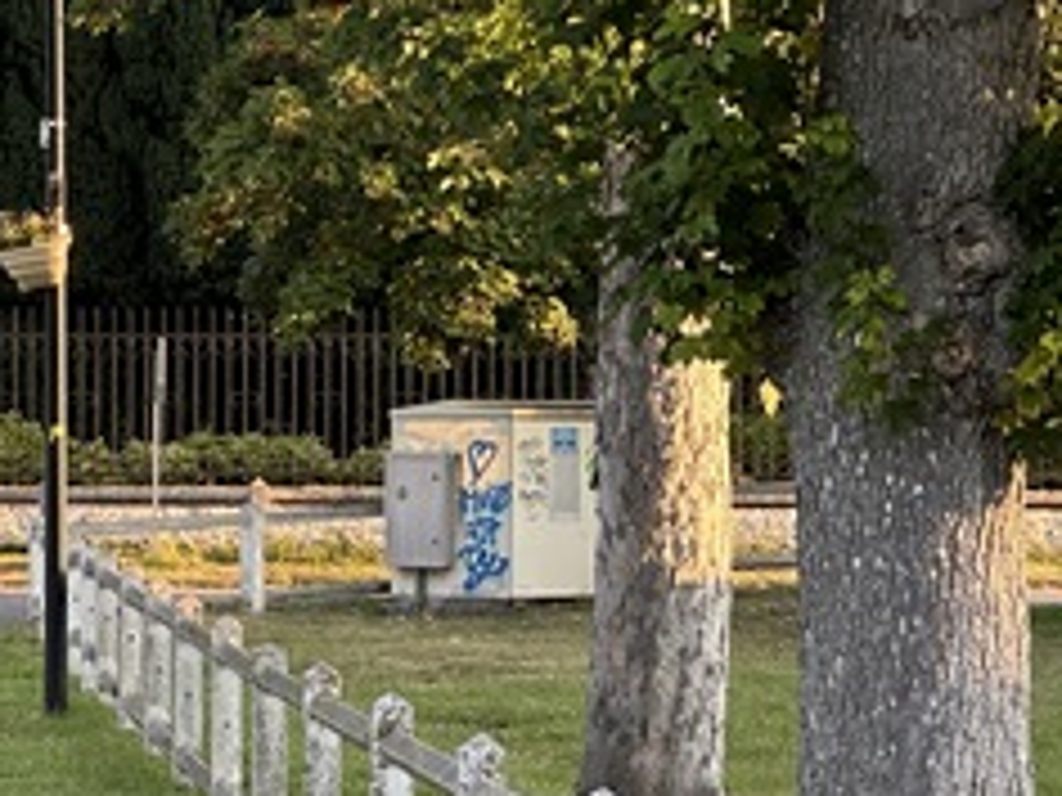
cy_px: 472
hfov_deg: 9.3
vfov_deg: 7.1
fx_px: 6412
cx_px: -243
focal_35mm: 209
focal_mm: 9
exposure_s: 1/99
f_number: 2.8
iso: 64
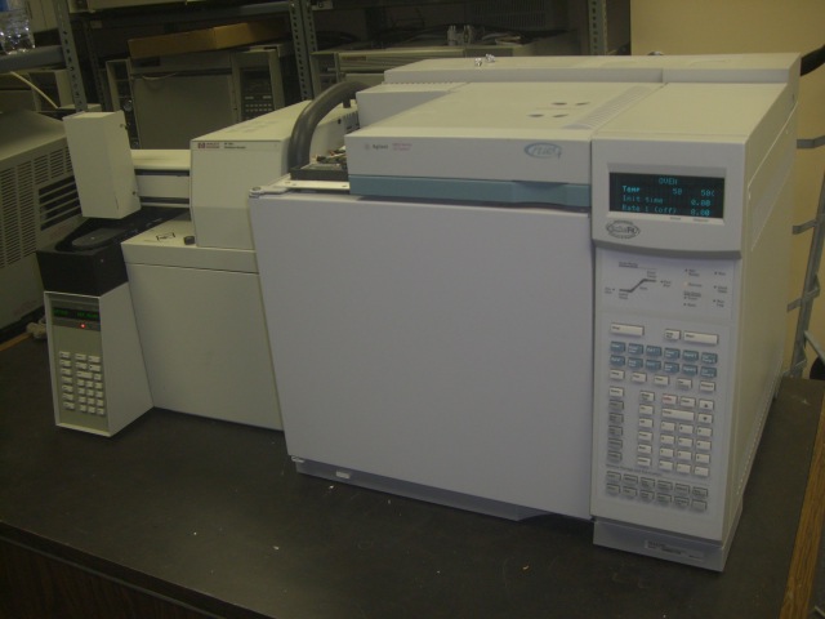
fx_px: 906
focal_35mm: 38
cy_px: 310
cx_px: 412
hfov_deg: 49.0
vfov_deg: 37.7
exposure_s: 1/50
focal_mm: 6.2
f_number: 2.7
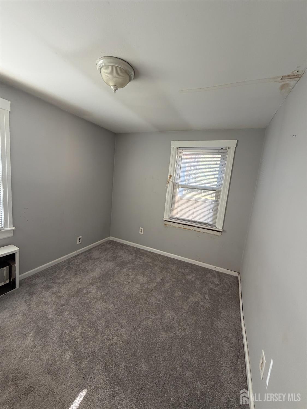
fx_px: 165
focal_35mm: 14
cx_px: 154
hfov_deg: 85.7
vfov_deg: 102.0
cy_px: 204
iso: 200
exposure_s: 1/121
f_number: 2.2
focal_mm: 2.22
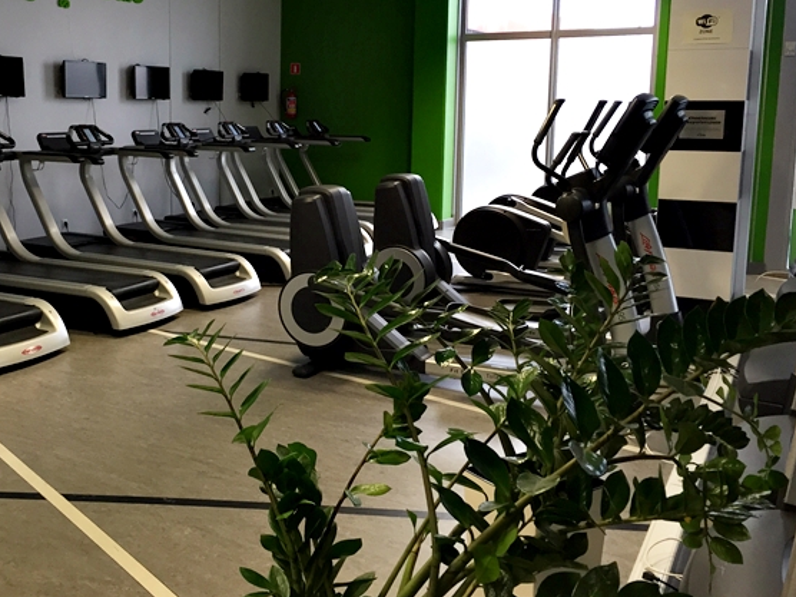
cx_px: 302
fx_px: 897
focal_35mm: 39
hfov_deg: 47.5
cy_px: 238
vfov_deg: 36.7
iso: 100
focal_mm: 4.15
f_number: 2.2
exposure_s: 1/33
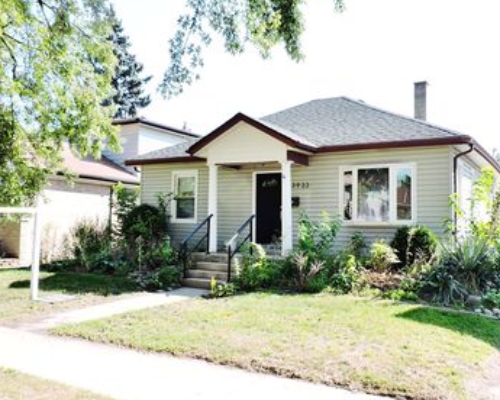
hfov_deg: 52.8
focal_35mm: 34
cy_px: 209
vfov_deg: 43.3
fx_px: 503
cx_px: 254
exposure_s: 1/320
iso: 100
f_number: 3
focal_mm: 4.3
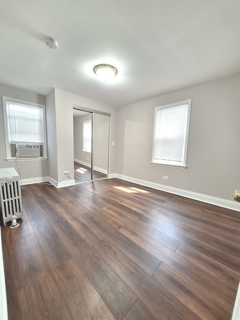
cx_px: 120
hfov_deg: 89.9
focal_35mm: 13
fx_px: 120
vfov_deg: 106.2
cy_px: 160
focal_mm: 1.74
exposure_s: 1/40
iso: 100
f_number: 2.2
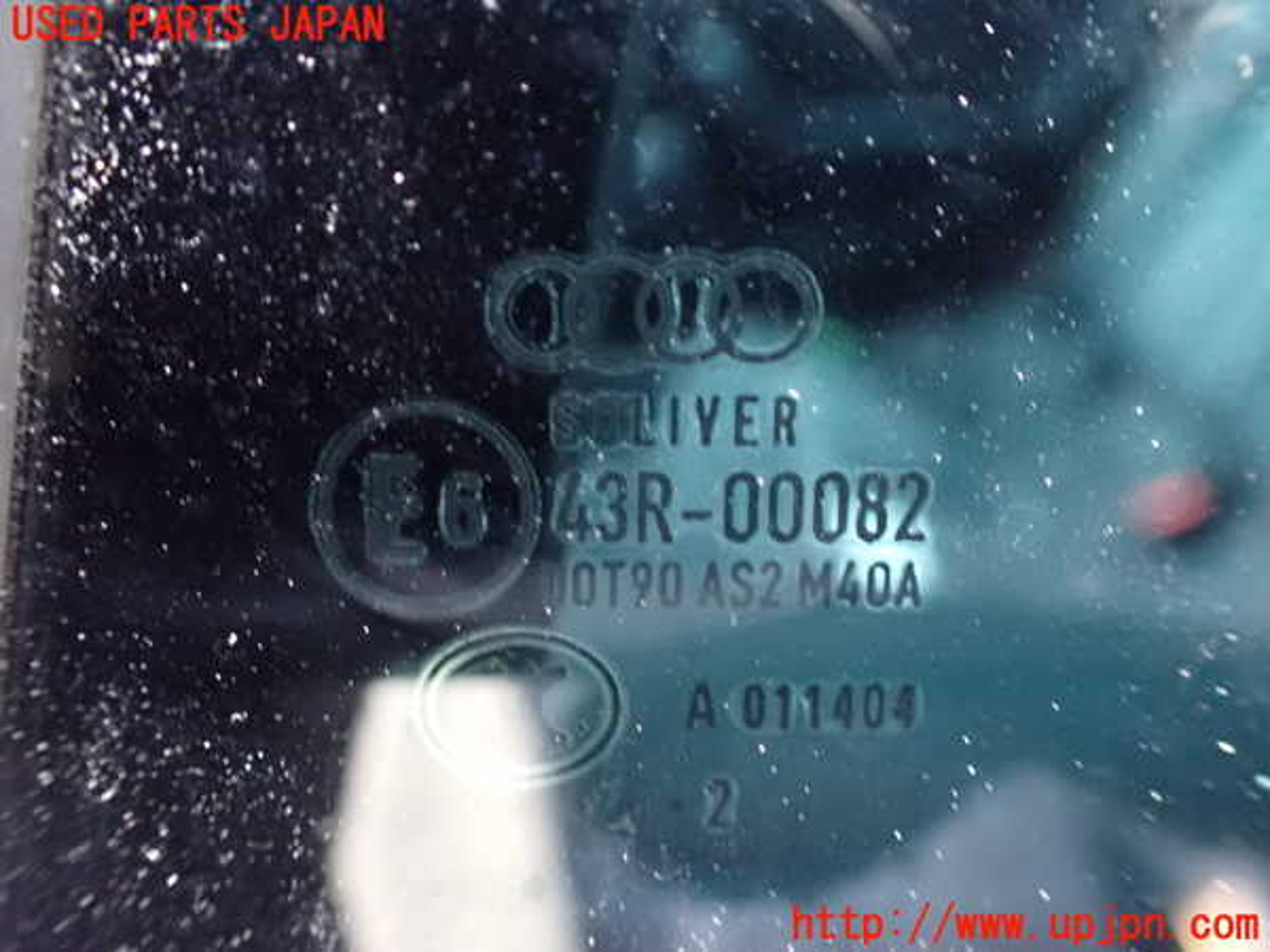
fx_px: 1101
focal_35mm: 30
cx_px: 635
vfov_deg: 46.8
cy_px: 476
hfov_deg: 60.0
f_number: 2.3
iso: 1600
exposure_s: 1/15
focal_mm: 5.4
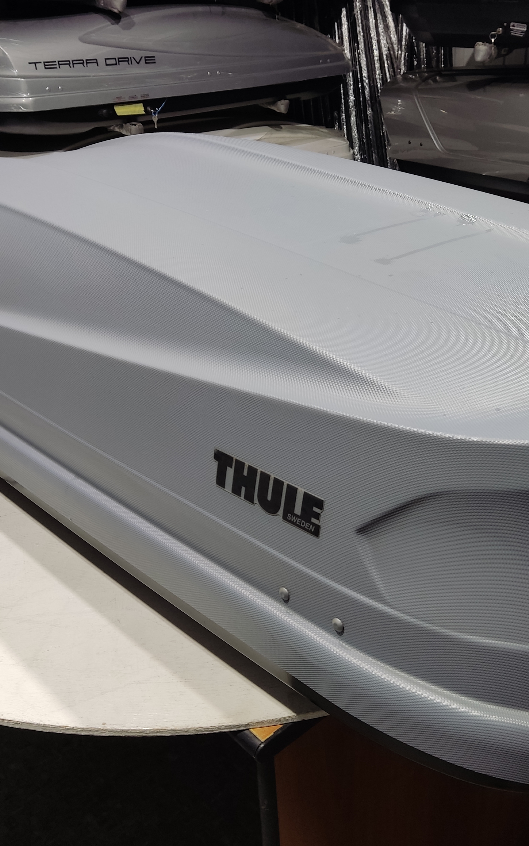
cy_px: 423
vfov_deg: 54.0
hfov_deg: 35.2
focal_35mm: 36
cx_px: 321
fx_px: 830
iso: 120
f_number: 1.79
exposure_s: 1/50
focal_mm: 4.71
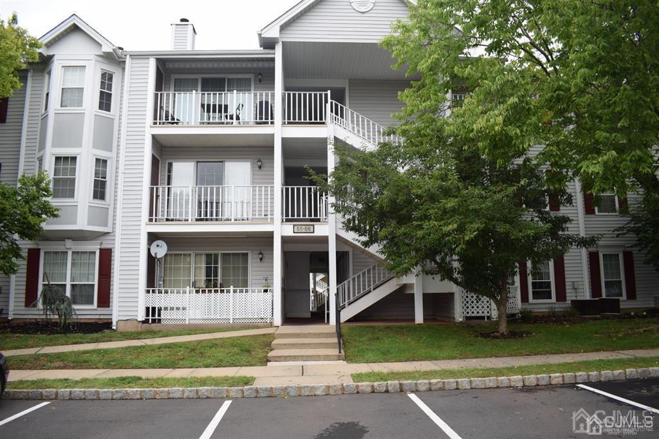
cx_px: 330
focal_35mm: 27
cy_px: 220
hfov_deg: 67.4
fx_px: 494
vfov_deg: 47.9
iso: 125
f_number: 5.6
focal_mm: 18
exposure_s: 1/125
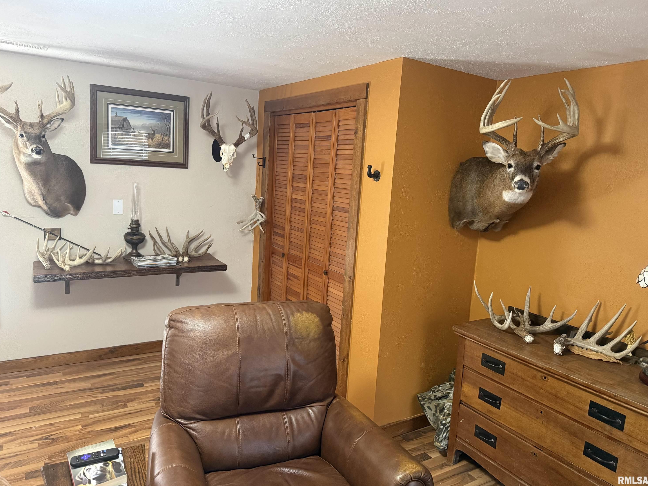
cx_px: 314
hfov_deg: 69.4
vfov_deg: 54.9
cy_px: 235
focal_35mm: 25
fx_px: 468
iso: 500
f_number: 1.78
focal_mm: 6.76
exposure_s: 1/60
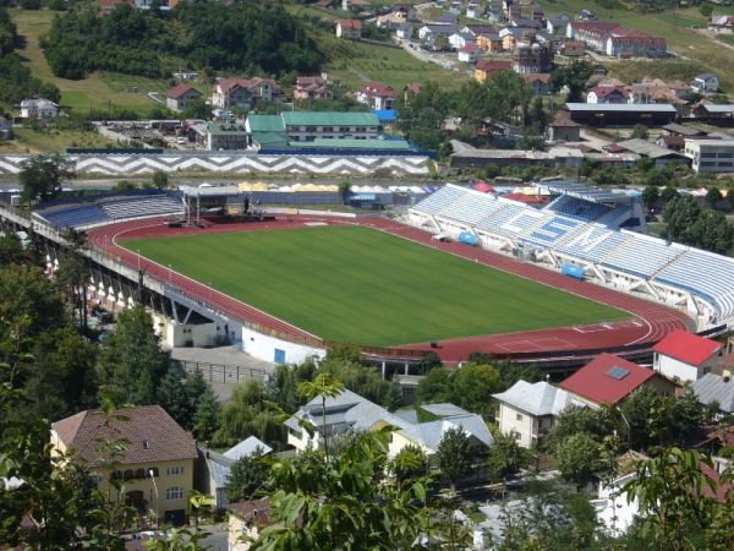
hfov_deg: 24.7
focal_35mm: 79
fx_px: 1675
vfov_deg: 18.7
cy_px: 276
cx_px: 367
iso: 80
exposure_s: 1/500
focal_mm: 13
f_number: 4.3
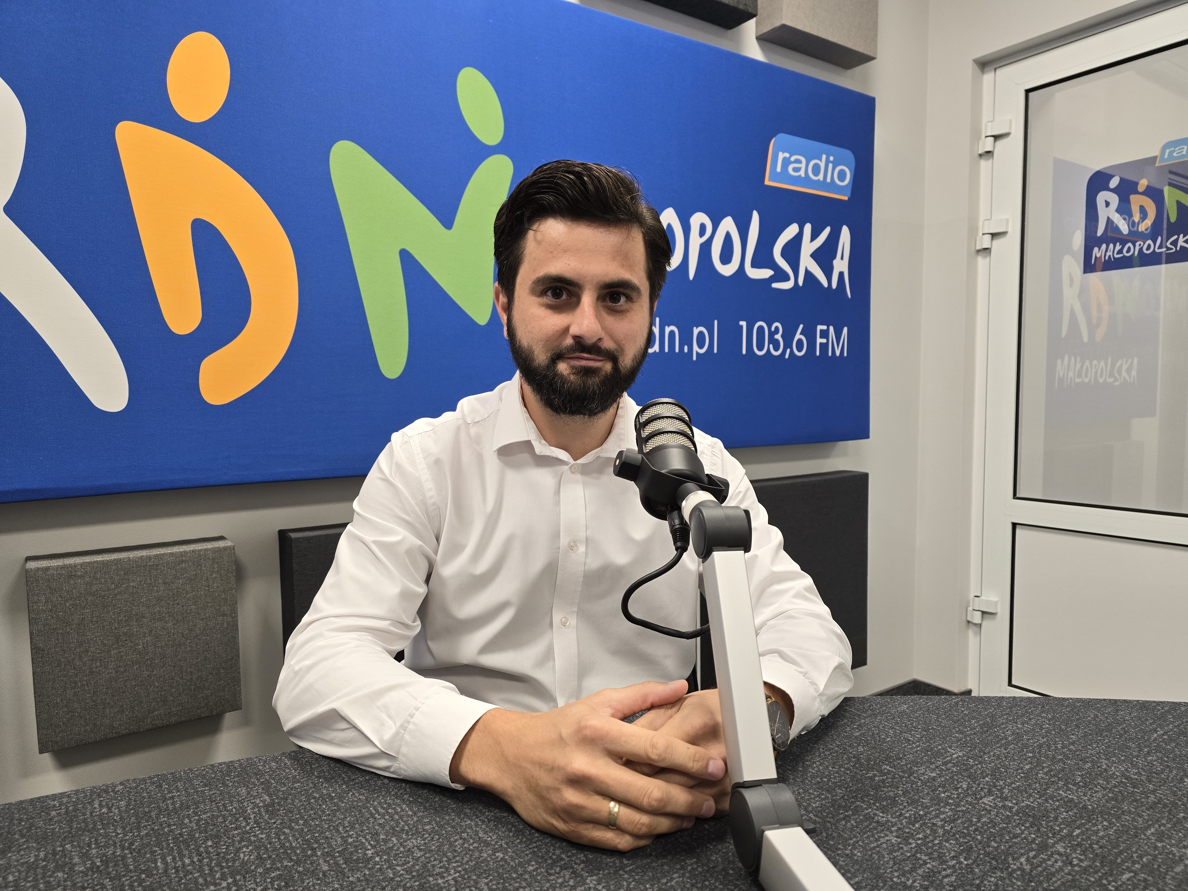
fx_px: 789
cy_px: 446
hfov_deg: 73.9
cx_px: 594
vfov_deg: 58.9
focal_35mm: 23
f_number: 1.7
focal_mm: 6.3
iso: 250
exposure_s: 1/100
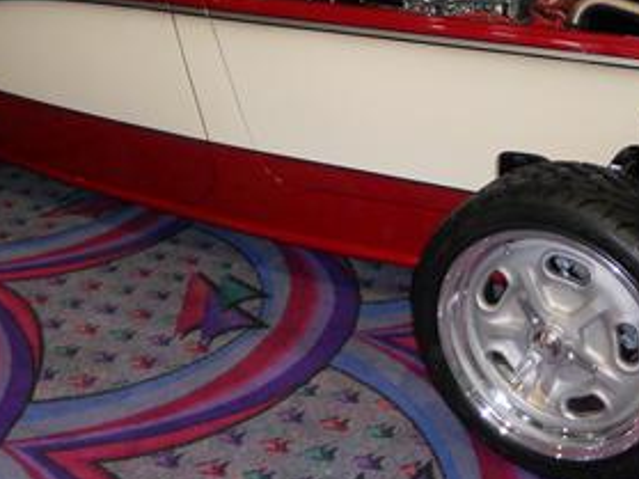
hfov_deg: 31.2
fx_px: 1144
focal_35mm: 62
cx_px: 341
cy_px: 16
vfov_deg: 22.8
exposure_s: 1/25
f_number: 3.2
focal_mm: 4.9
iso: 250
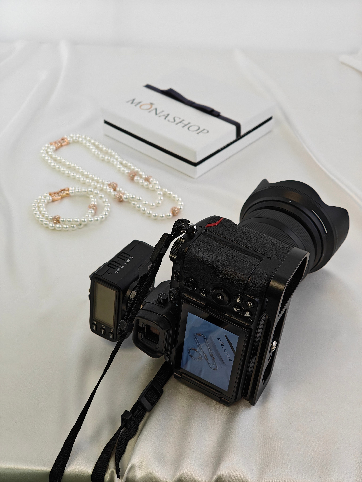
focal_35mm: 47
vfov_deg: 40.4
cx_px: 181
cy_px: 241
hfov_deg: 30.9
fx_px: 655
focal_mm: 7.1
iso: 500
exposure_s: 1/121
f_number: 2
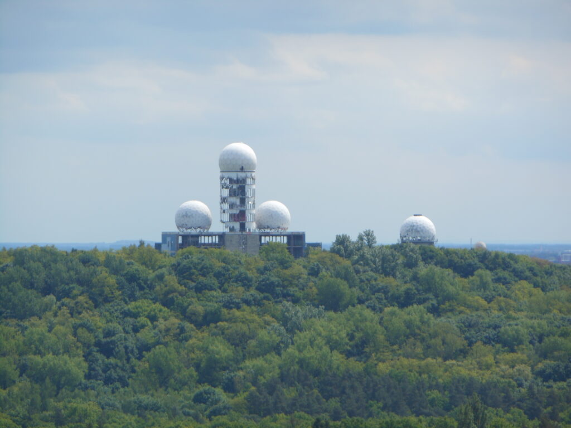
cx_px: 286
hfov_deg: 7.9
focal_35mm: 250
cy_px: 214
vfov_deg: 5.9
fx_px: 4124
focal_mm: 45
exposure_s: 1/400
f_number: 5.8
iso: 80
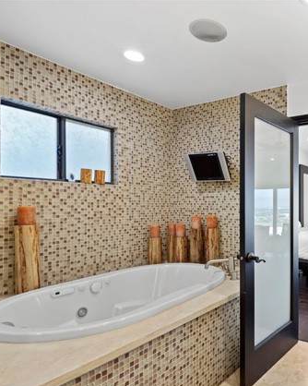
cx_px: 266
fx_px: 262
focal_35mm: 23
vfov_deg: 72.6
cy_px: 196
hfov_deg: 54.5
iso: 1600
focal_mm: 16
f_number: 8
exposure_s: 1/30
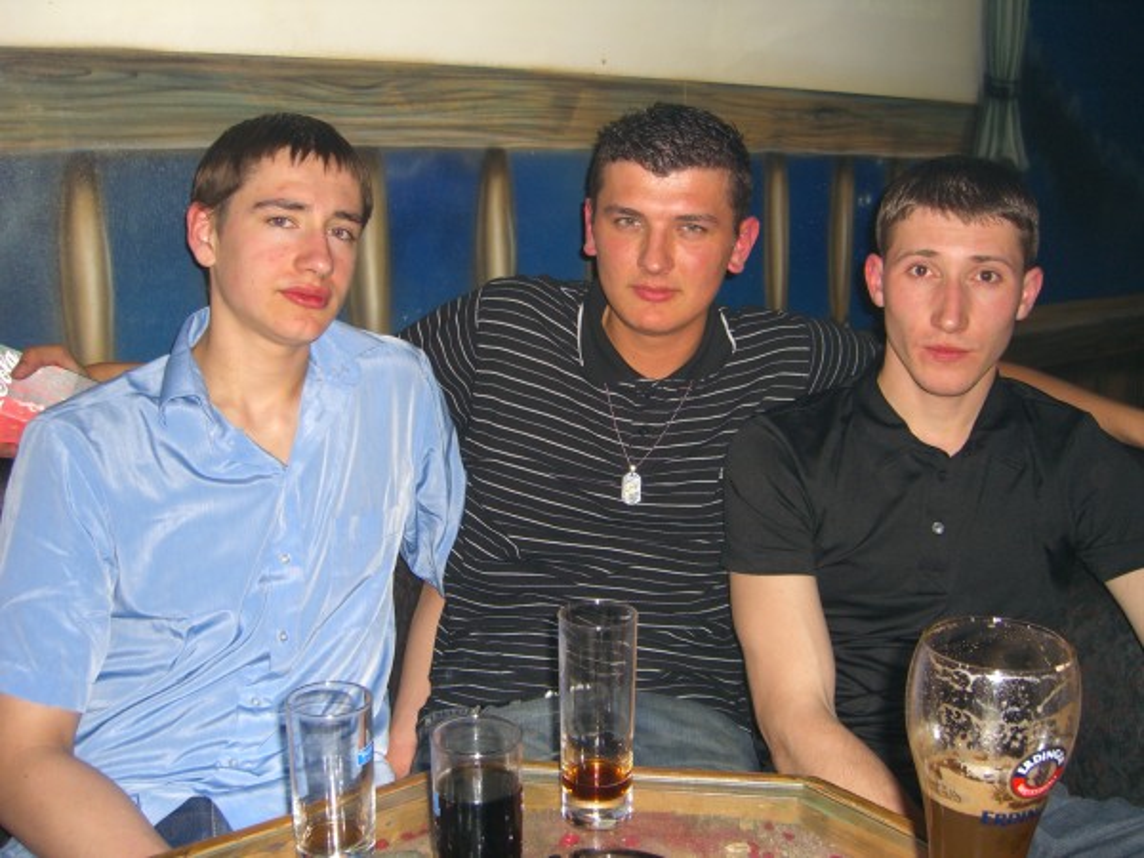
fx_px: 1256
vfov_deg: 37.7
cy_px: 429
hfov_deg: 49.0
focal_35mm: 38
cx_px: 572
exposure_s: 1/60
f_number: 2.8
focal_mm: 7.9
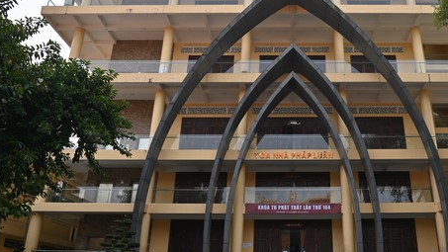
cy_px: 96
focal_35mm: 36
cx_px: 295
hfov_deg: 54.3
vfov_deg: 32.7
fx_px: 428
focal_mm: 24
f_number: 6.3
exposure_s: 1/320
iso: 100
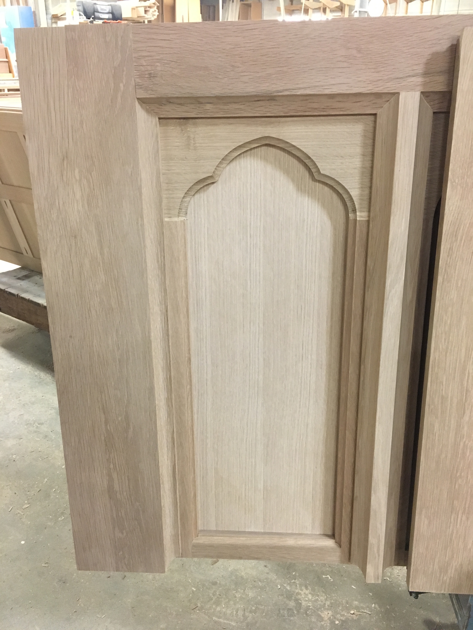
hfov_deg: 48.2
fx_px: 528
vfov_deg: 61.7
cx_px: 236
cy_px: 315
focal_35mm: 29
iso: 200
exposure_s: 1/30
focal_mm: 4.15
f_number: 2.2
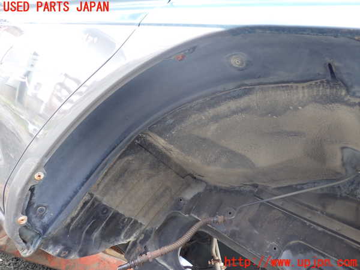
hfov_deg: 60.0
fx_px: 312
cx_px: 180
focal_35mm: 30
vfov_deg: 46.8
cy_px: 135
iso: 200
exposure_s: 1/60
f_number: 2.3
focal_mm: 5.4
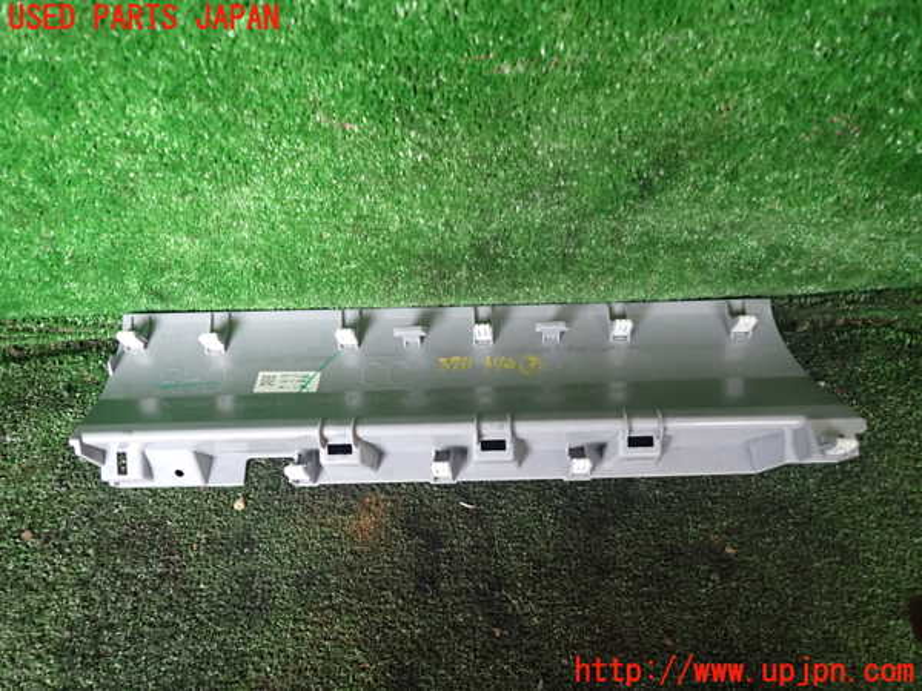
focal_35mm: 25
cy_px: 346
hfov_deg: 69.4
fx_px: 666
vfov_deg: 54.9
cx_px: 461
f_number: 2
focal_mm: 4.5
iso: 500
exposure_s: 1/30
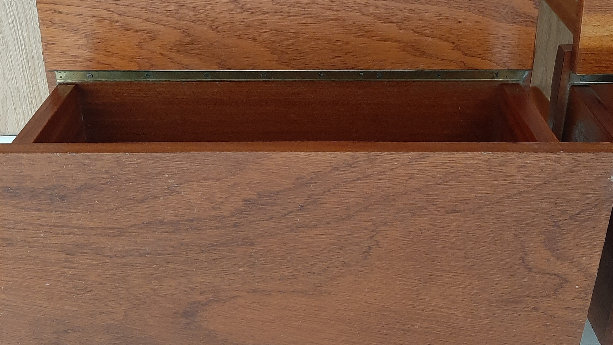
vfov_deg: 30.4
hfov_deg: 52.8
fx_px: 618
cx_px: 306
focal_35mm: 38
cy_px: 65
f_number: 1.7
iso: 200
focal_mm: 3.93
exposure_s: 1/33
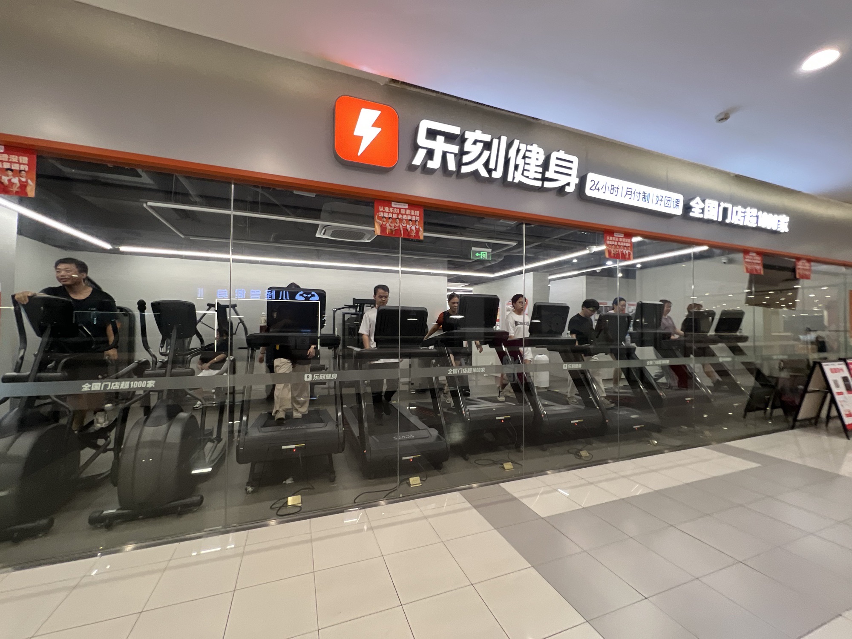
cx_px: 426
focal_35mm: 13
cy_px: 320
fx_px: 320
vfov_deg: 89.9
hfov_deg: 106.2
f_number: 1.8
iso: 160
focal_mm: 1.57
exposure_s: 1/50
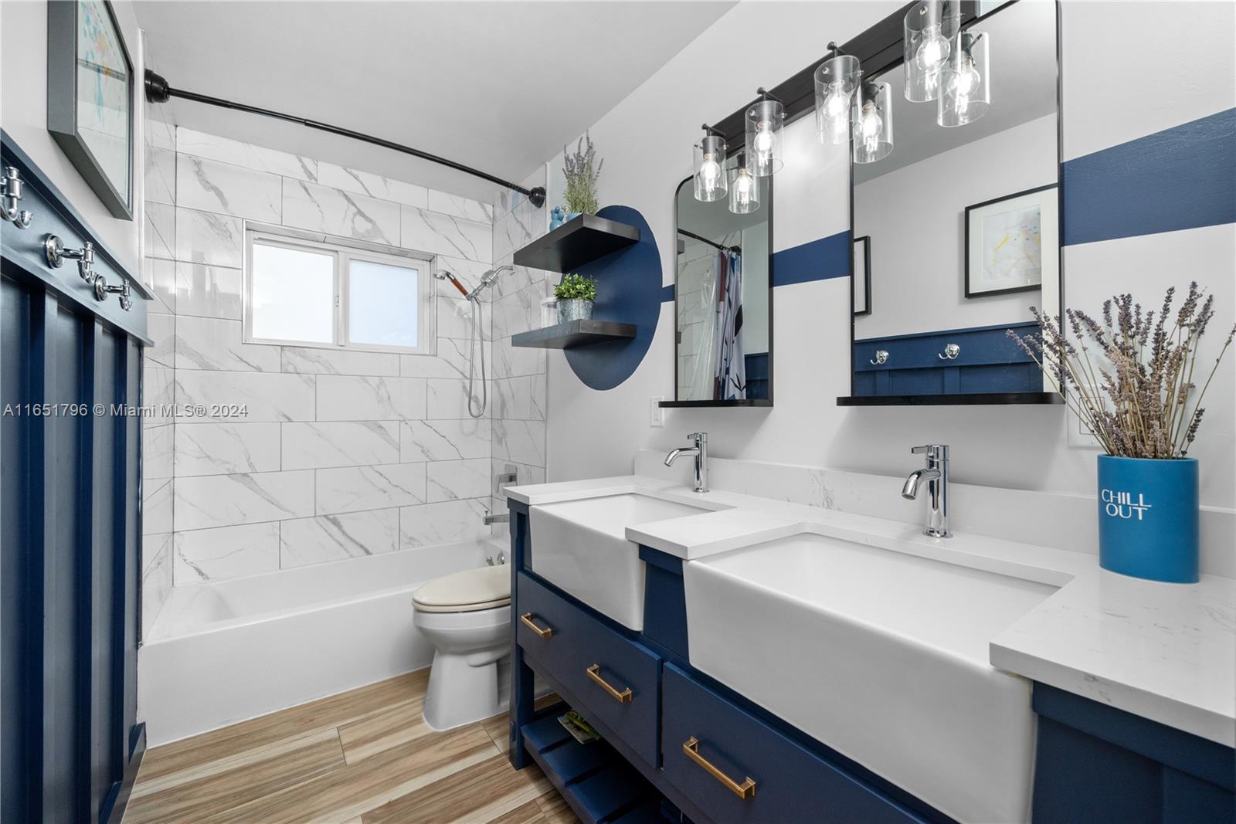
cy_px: 412
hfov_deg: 104.2
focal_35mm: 14
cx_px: 618
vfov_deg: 81.2
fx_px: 481
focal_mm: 14
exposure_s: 1/125
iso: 500
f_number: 10
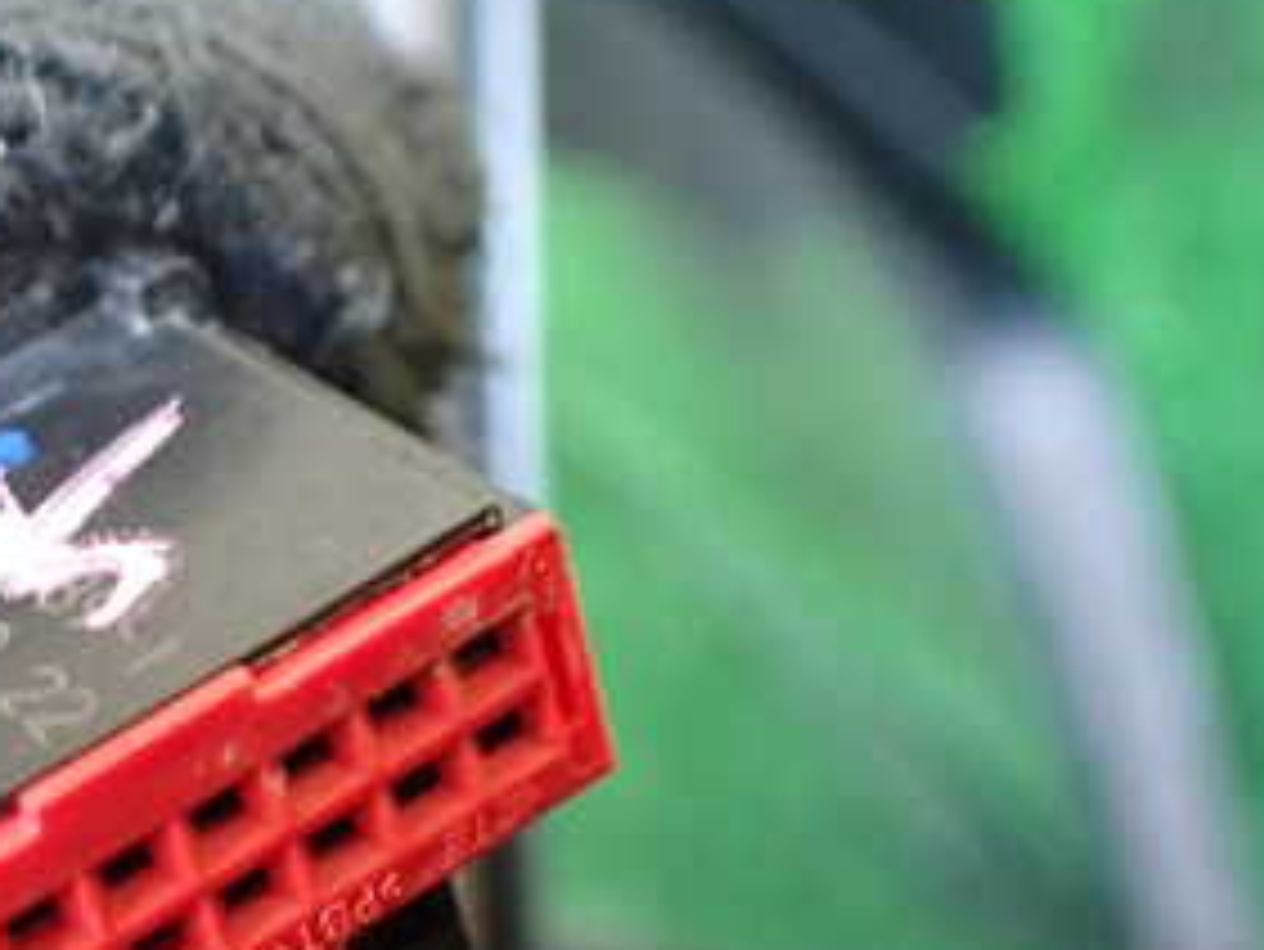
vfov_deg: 22.8
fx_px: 2338
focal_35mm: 64
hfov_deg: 28.7
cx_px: 63
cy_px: 657
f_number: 2.3
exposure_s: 1/30
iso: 800
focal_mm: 5.4
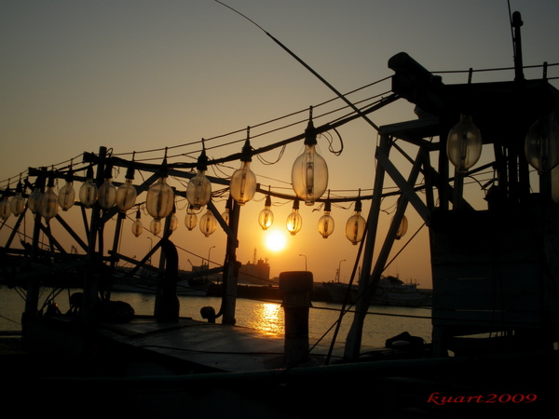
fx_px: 581
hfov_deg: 51.4
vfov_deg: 39.7
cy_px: 210
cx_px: 280
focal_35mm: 36
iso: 64
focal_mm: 6.3
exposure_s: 1/500
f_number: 5.4
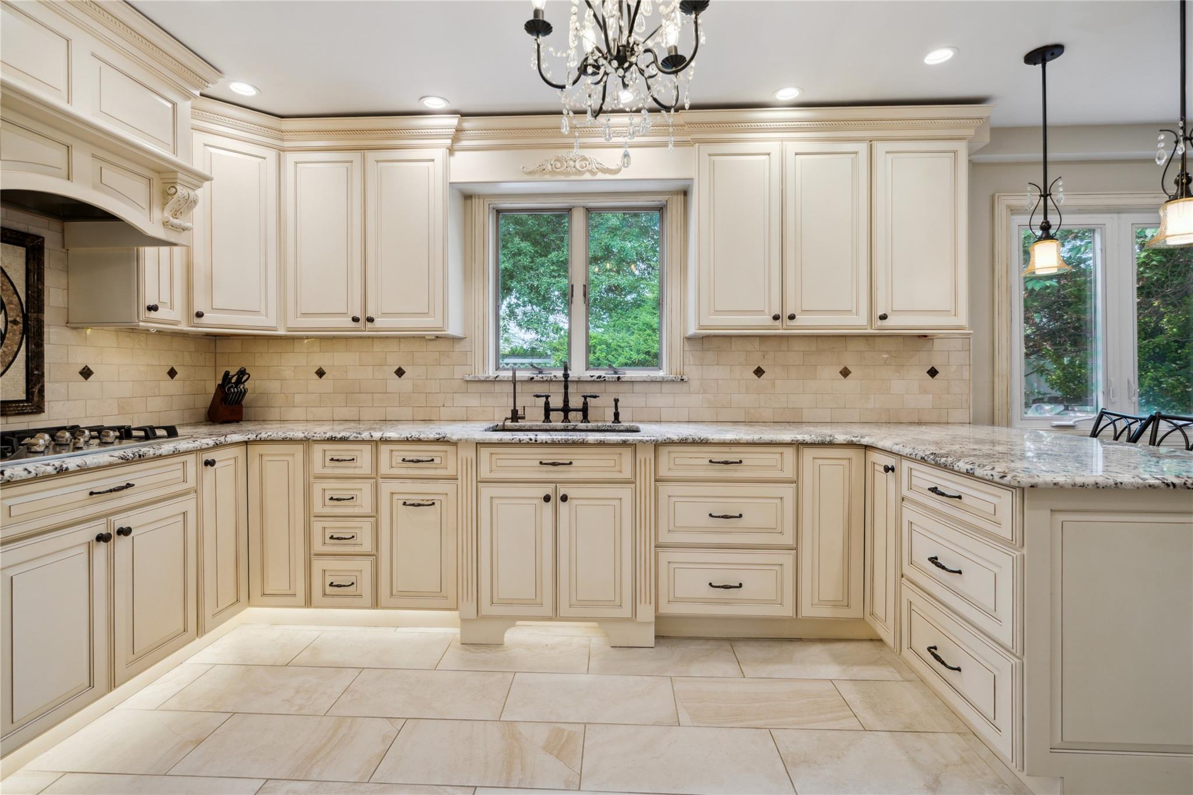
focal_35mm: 16
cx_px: 596
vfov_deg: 73.7
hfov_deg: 96.7
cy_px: 398
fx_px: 530
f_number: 5.6
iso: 320
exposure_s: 1/80
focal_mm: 16
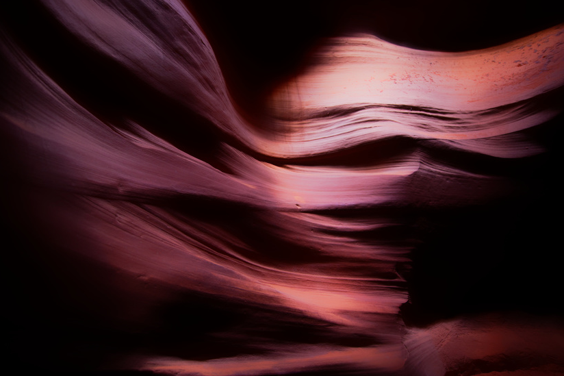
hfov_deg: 93.3
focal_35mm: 17
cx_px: 283
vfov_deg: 70.4
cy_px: 199
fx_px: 266
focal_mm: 14
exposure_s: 1/8
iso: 800
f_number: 2.8
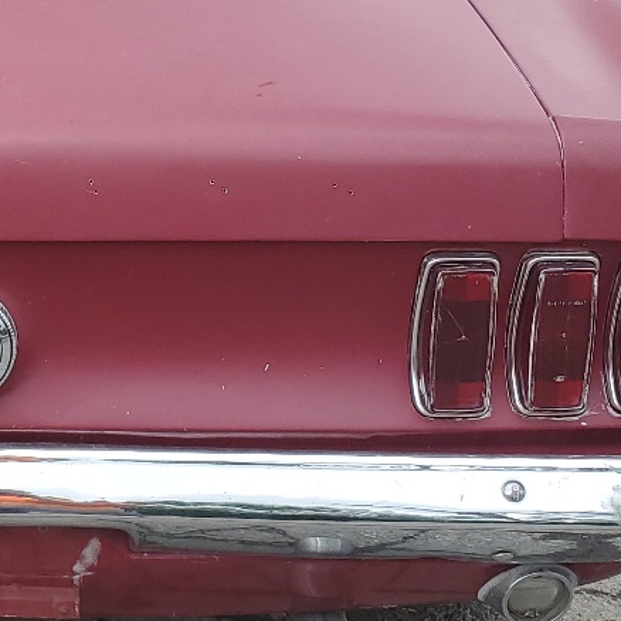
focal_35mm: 84
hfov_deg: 19.9
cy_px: 240
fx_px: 1705
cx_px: -20
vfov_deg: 20.6
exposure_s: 1/1429
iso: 50
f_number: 1.5
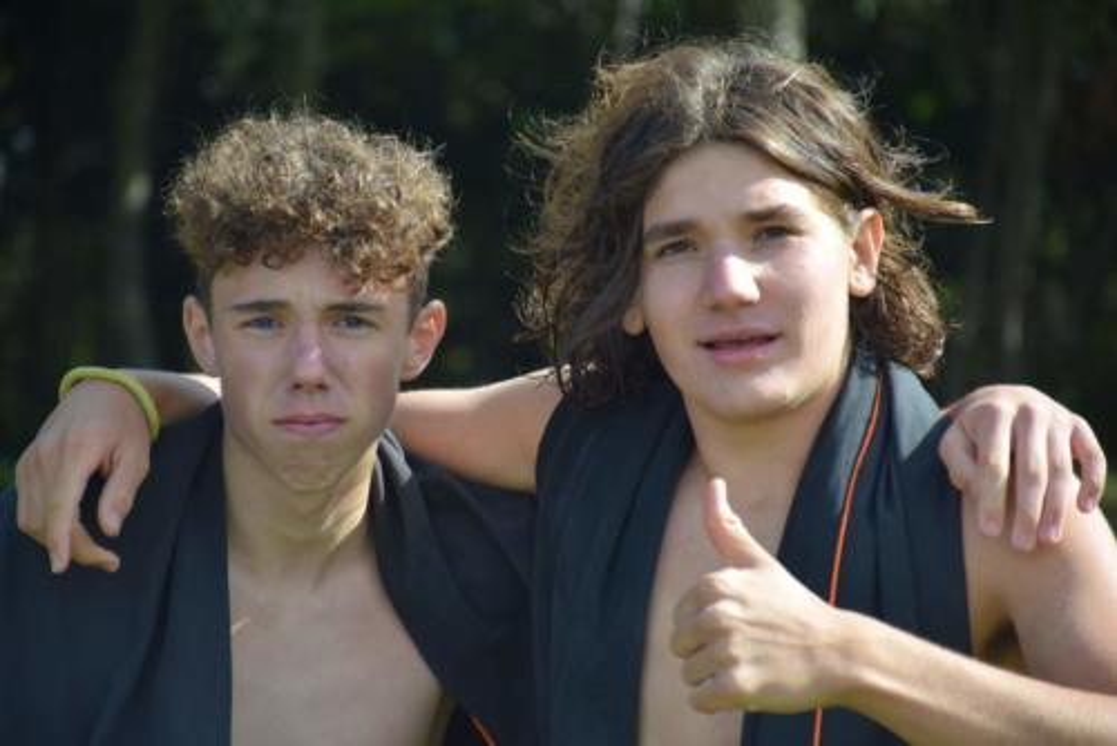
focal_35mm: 210
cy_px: 373
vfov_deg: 6.6
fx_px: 6519
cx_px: 558
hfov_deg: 9.8
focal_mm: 140
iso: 500
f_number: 5.6
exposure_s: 1/1000
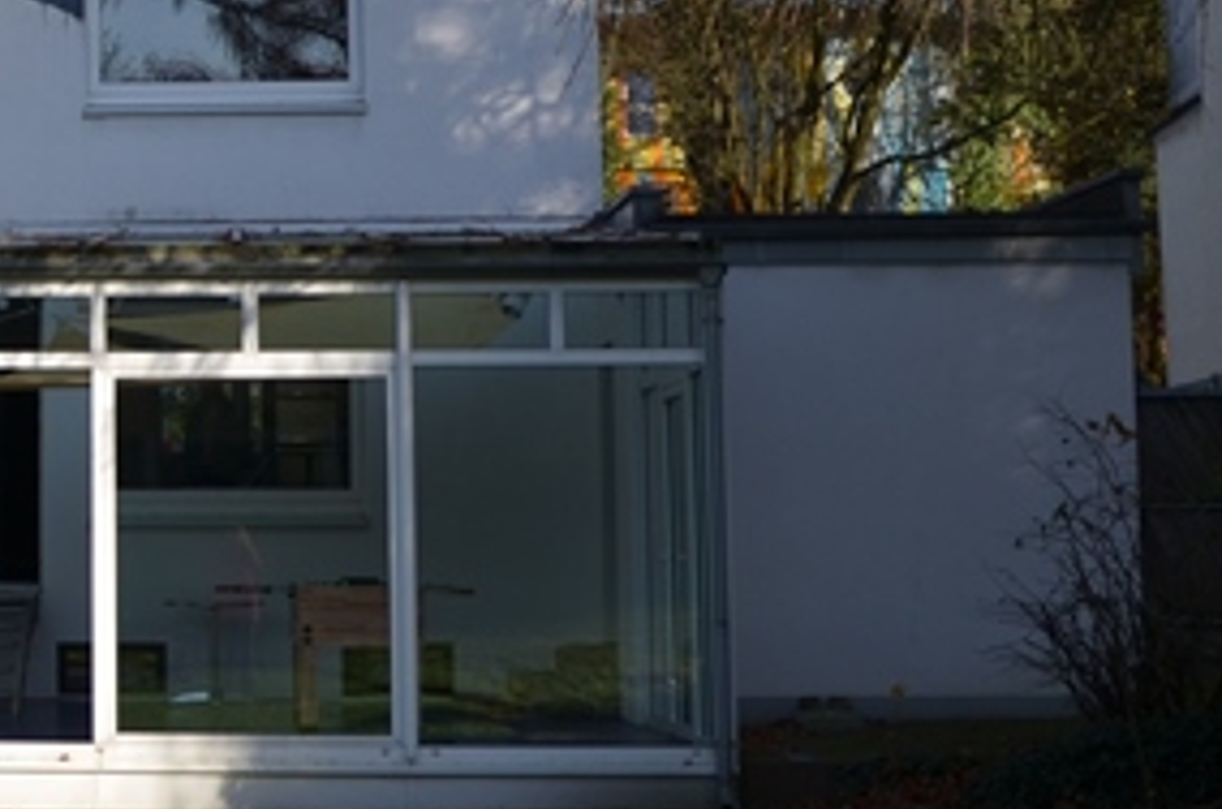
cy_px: 185
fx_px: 2574
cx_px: -129
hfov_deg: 24.8
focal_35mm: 76
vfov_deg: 17.7
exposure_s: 1/800
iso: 100
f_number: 3.5
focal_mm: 18
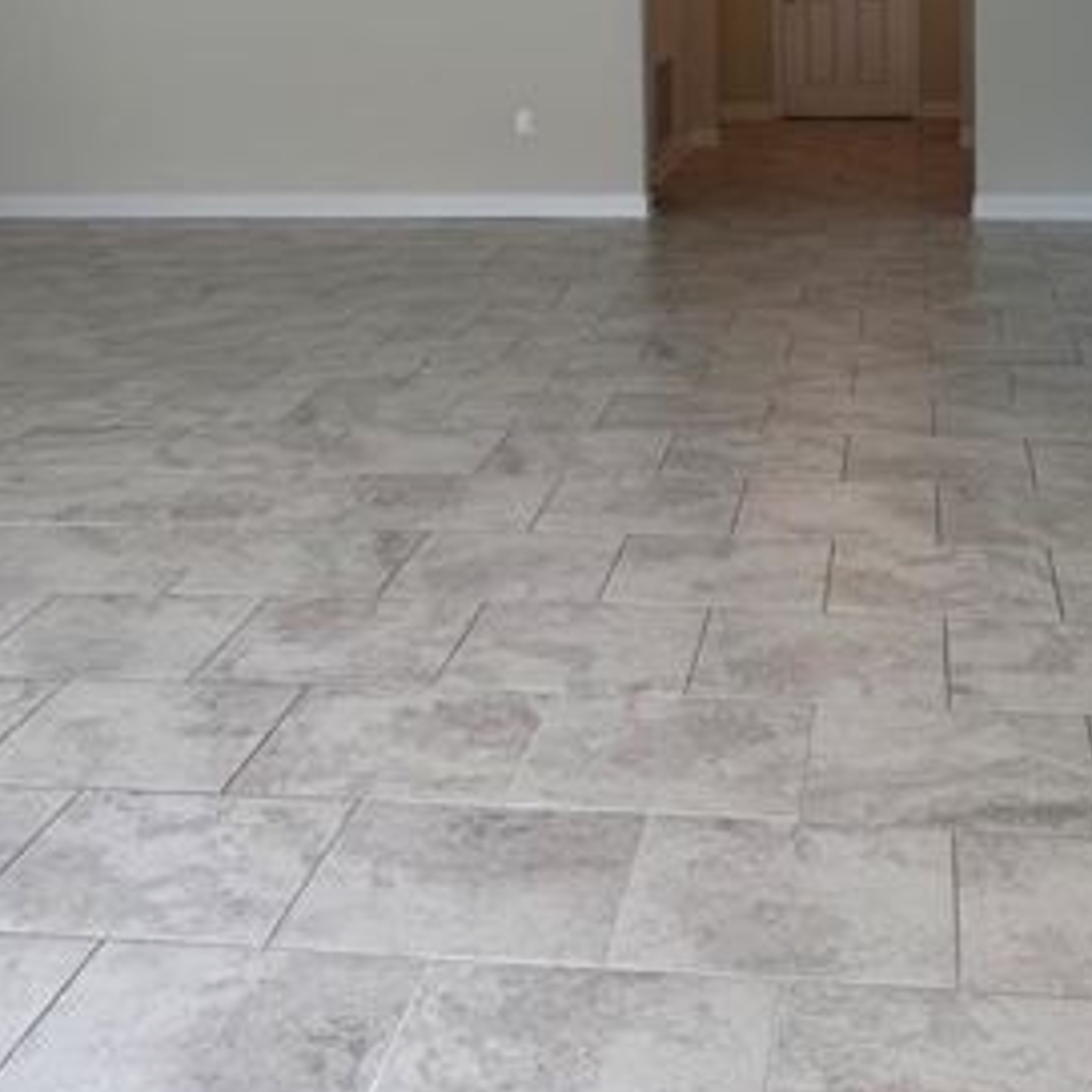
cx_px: 604
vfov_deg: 29.6
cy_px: 84
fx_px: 1963
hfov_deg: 31.1
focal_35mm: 55
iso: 50
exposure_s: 1/137
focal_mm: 6.76
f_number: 1.78
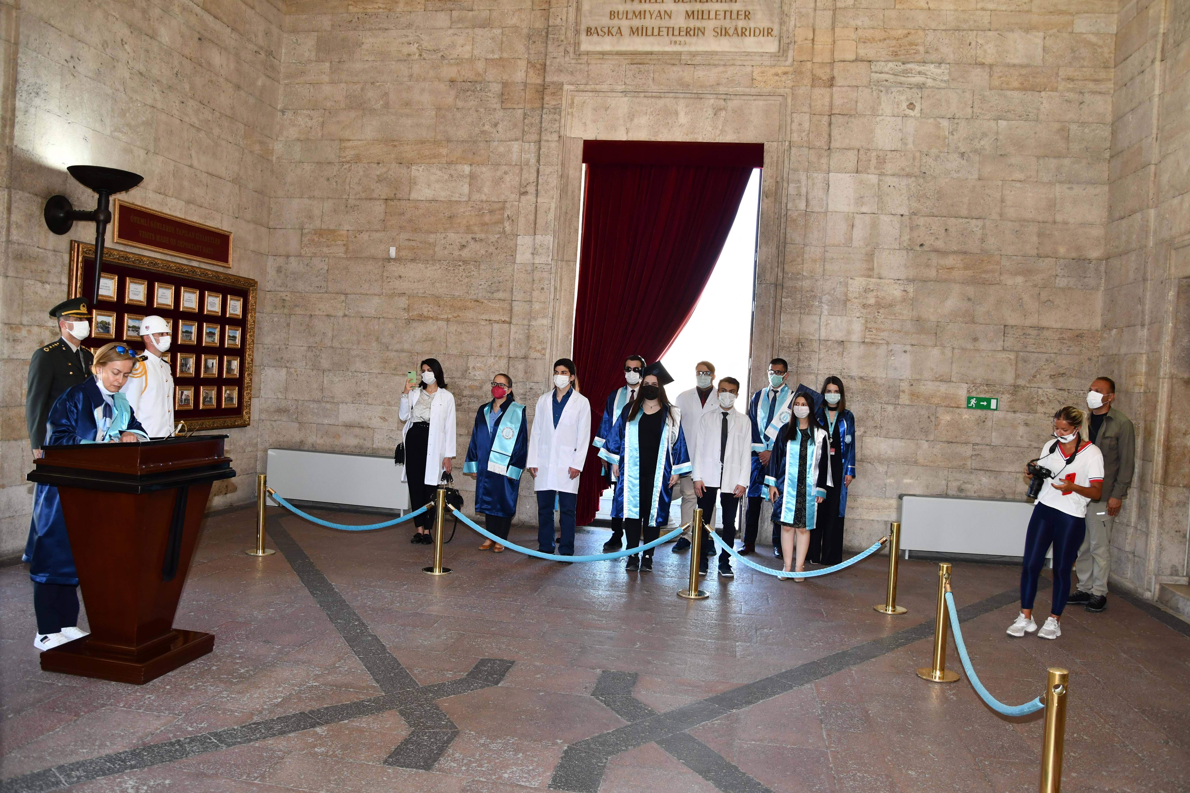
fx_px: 892
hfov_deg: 67.4
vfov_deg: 47.9
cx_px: 595
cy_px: 396
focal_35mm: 27
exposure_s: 1/60
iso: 640
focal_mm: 18
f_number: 4
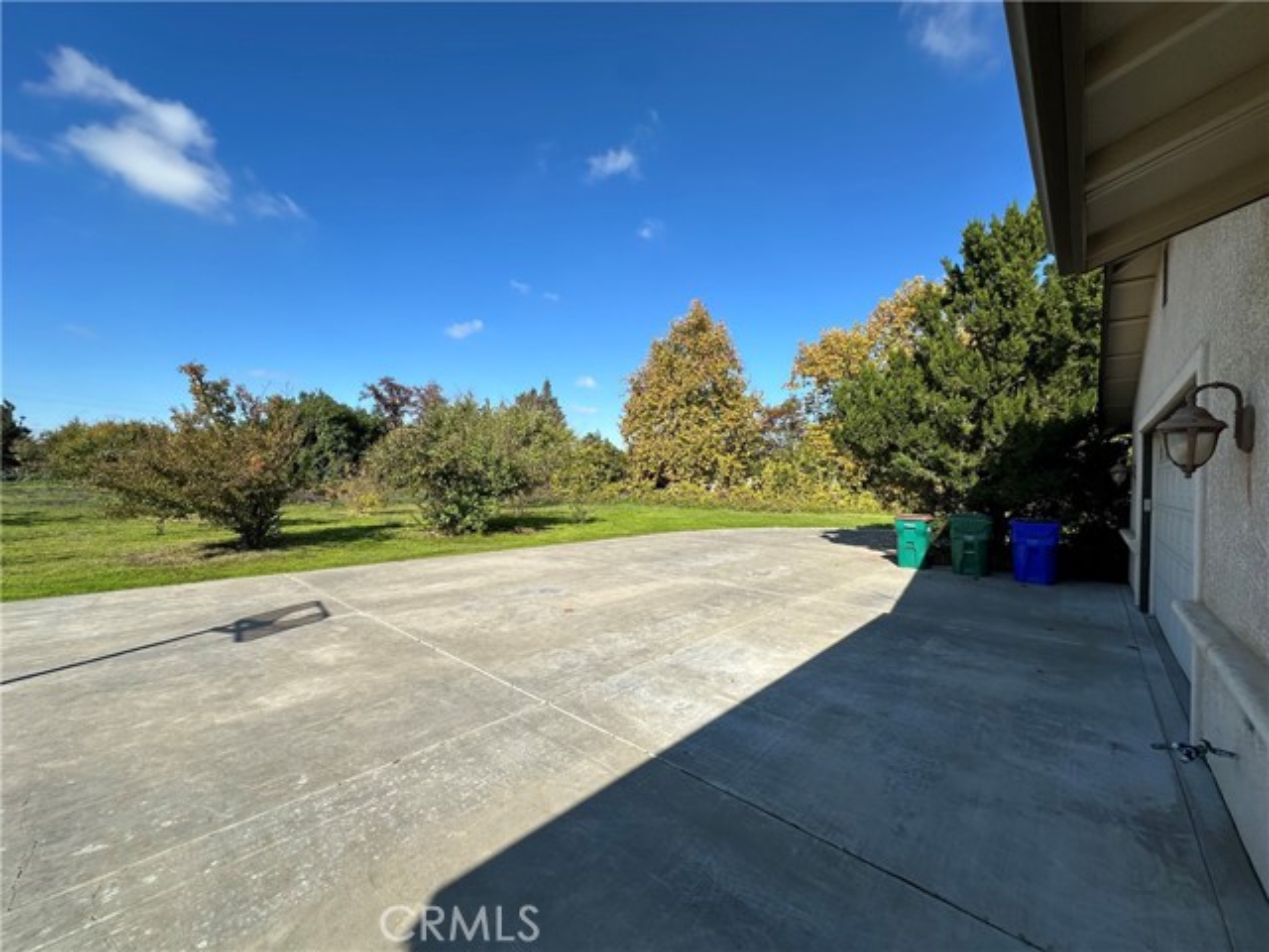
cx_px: 634
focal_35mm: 14
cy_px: 476
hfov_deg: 102.1
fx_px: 513
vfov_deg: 85.7
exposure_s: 1/2174
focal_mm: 2.22
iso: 50
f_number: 2.2
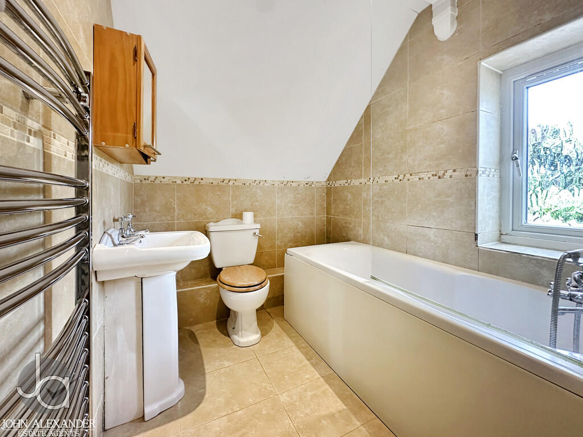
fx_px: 236
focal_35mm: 14
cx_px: 292
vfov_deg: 85.7
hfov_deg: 102.1
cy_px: 218
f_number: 2.2
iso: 320
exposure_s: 1/81
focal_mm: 2.22
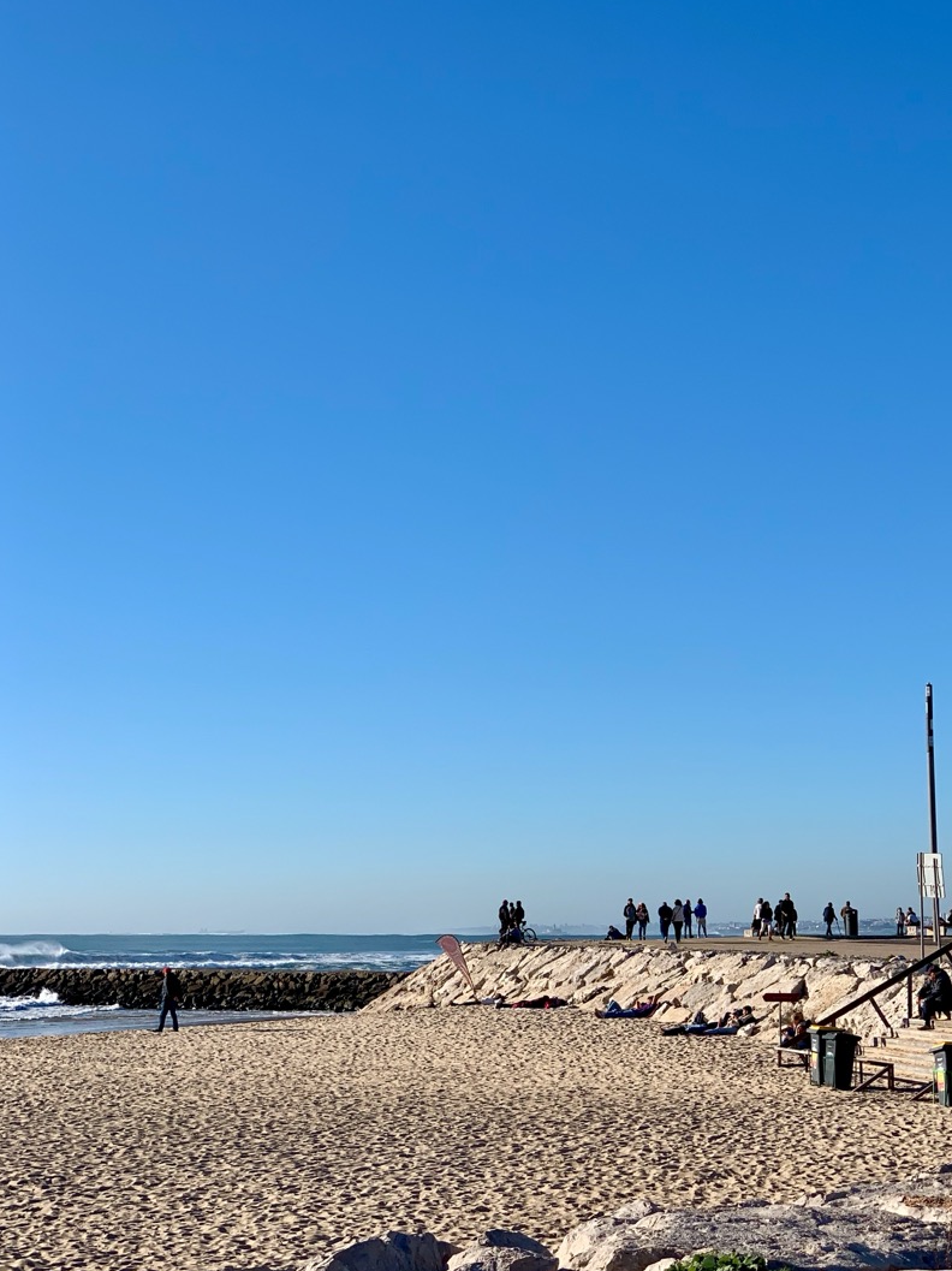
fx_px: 2312
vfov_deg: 30.7
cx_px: 529
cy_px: 750
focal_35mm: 63
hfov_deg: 23.3
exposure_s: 1/1776
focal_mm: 6
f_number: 2.4
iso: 16
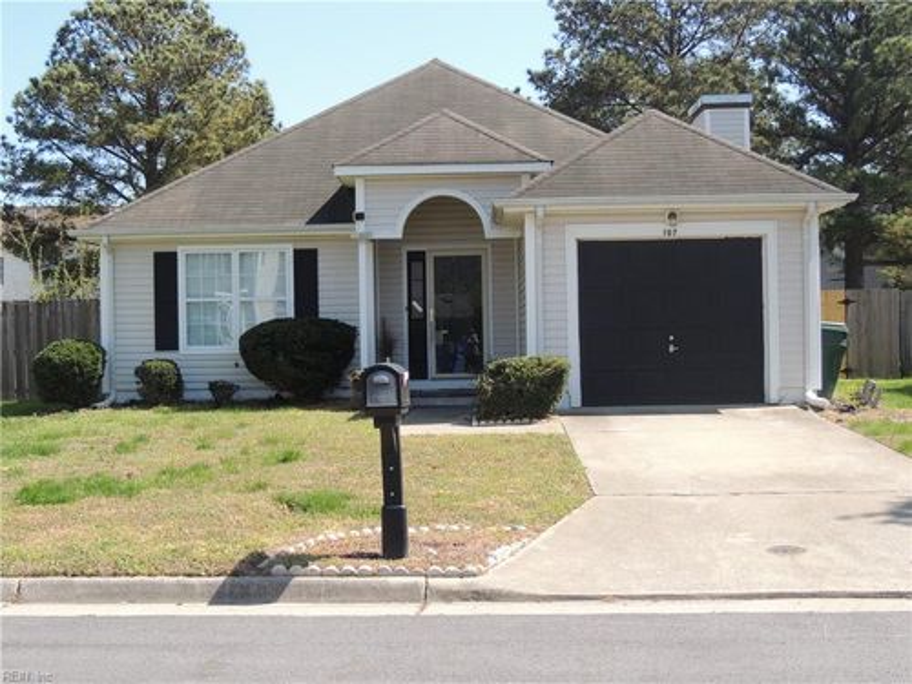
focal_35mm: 50
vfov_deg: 29.1
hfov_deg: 38.2
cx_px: 456
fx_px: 1317
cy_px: 342
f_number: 3.6
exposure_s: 1/500
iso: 100
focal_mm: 8.9
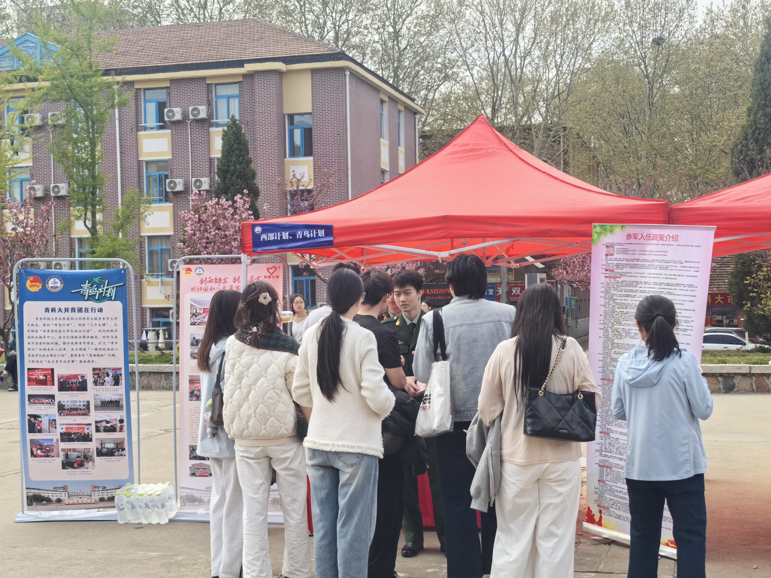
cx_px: 386
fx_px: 1158
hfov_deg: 36.8
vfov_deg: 28.0
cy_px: 289
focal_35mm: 52
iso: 50
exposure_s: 1/1603
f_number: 2
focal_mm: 6.35
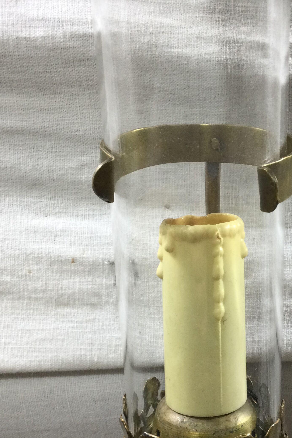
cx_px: 201
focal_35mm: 51
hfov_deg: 26.3
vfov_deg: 38.6
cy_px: 281
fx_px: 620
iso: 32
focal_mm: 3.3
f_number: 2.4
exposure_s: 1/33
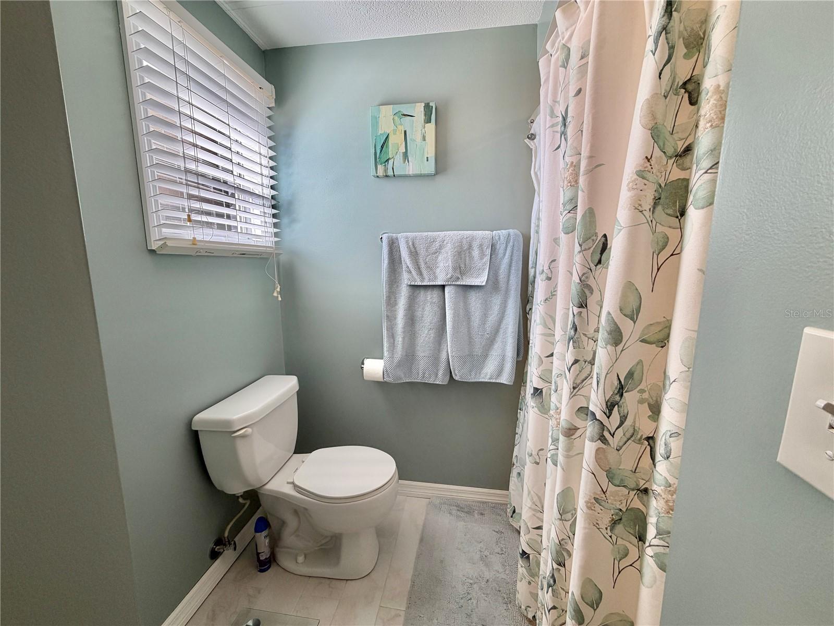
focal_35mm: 14
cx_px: 417
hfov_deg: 102.1
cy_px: 313
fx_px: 337
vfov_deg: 85.7
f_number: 2.2
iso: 64
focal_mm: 2.22
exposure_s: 1/120
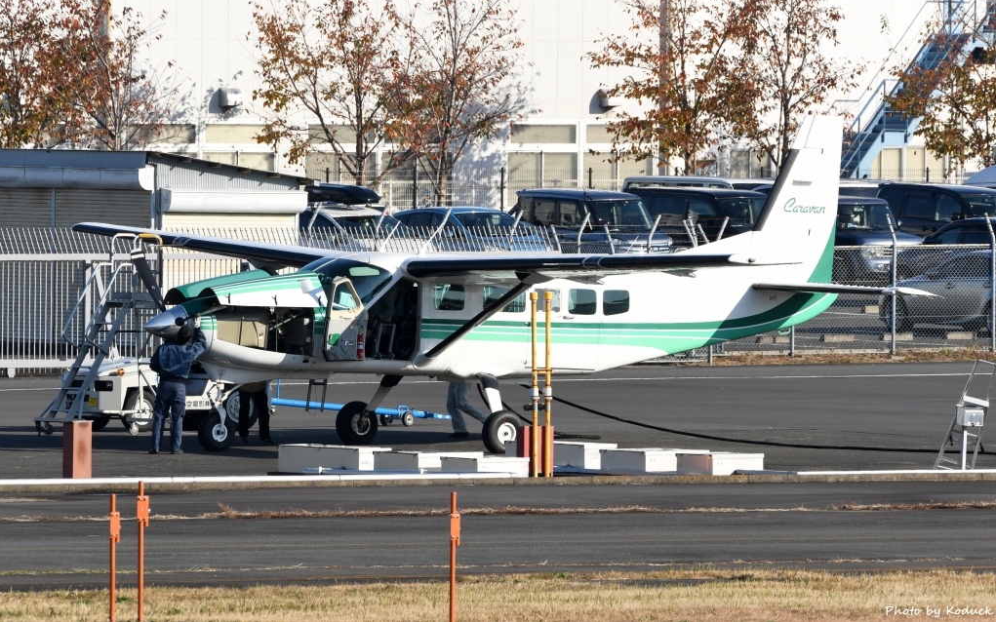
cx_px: 498
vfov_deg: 2.2
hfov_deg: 3.5
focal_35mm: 598
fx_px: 16231
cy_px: 290
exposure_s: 1/800
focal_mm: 390
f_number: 8
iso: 400
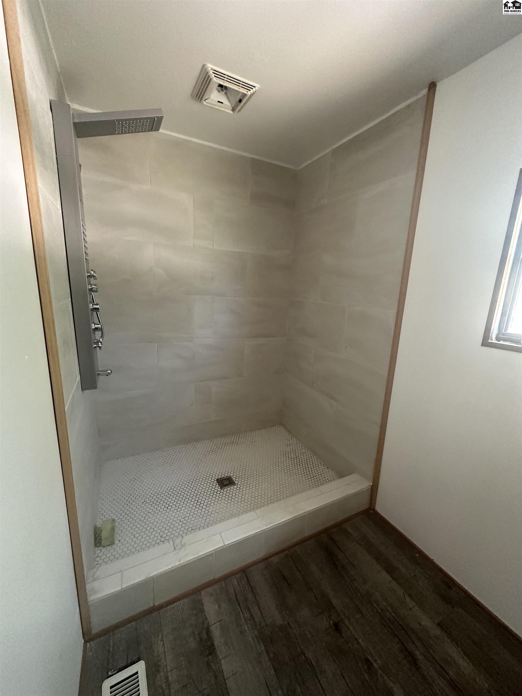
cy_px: 348
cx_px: 261
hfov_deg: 85.7
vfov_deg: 102.1
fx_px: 281
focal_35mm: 14
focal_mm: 2.22
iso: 500
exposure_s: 1/60
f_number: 2.2
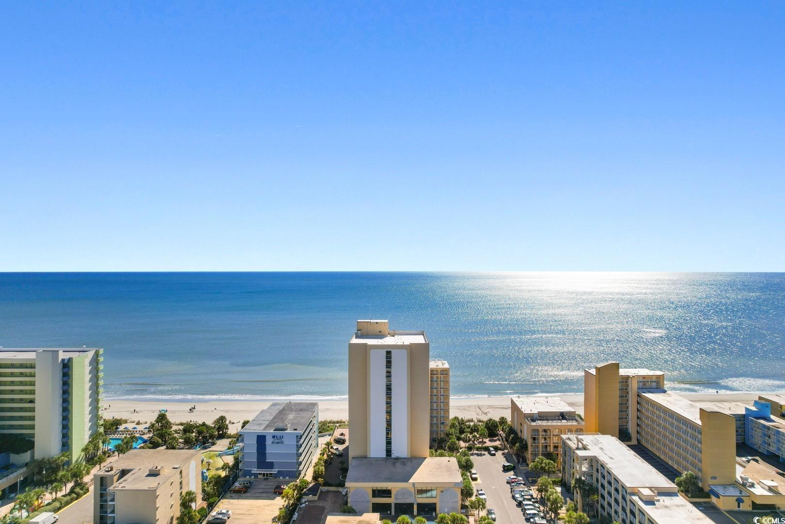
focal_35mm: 22
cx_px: 392
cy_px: 262
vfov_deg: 57.2
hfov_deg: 78.6
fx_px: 480
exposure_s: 1/1000
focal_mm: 8.38
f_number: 2.8
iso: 120
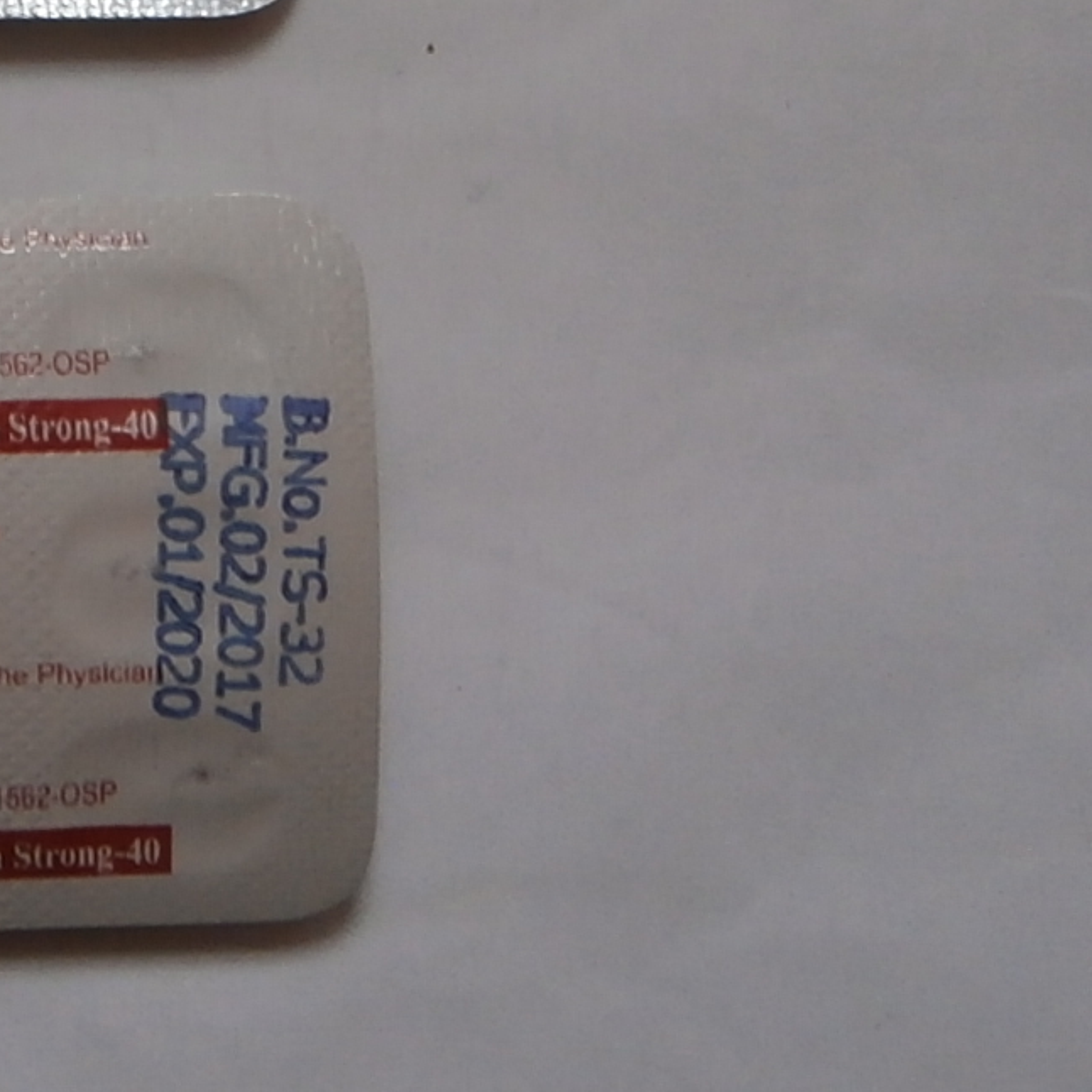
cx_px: -319
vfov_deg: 18.5
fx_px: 3248
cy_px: -30
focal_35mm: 91
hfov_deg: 17.9
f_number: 2.8
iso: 100
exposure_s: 1/30
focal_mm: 4.7
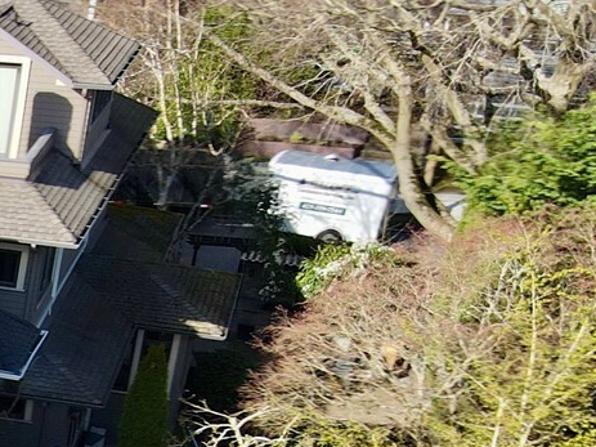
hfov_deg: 19.1
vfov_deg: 16.3
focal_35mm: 83
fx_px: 1429
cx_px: -416
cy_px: 656
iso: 100
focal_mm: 4.5
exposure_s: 1/350
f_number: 2.8
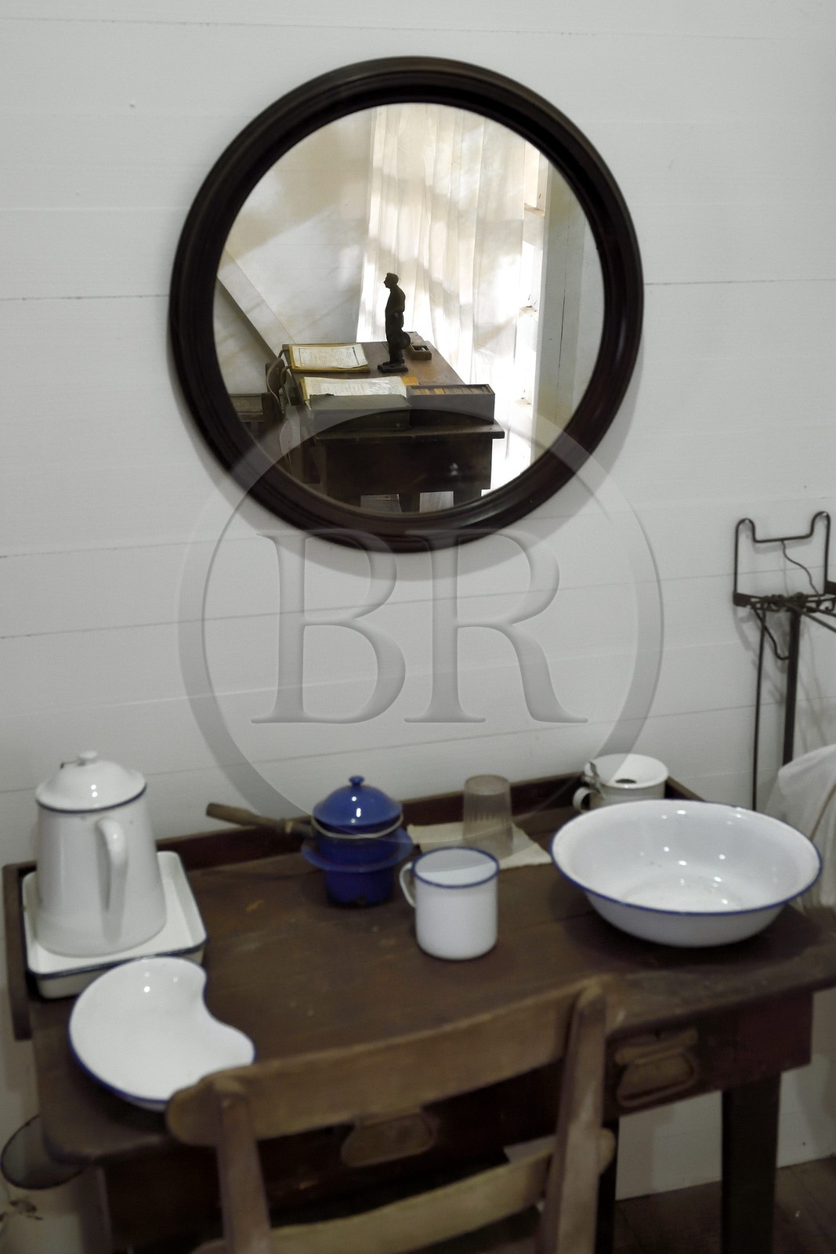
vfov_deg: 58.7
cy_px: 627
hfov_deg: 41.1
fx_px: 1114
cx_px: 418
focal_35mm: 32
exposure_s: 1/40
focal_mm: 32
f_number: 4.5
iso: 3200
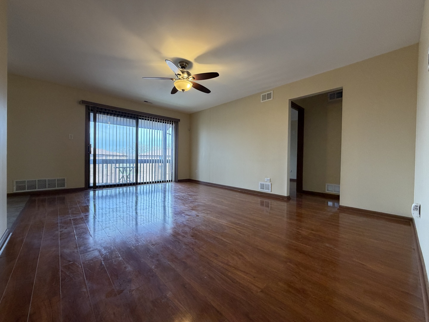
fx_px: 174
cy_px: 161
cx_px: 214
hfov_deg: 102.1
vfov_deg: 85.7
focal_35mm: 14
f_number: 2.2
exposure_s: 1/120
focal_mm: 2.22
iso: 250
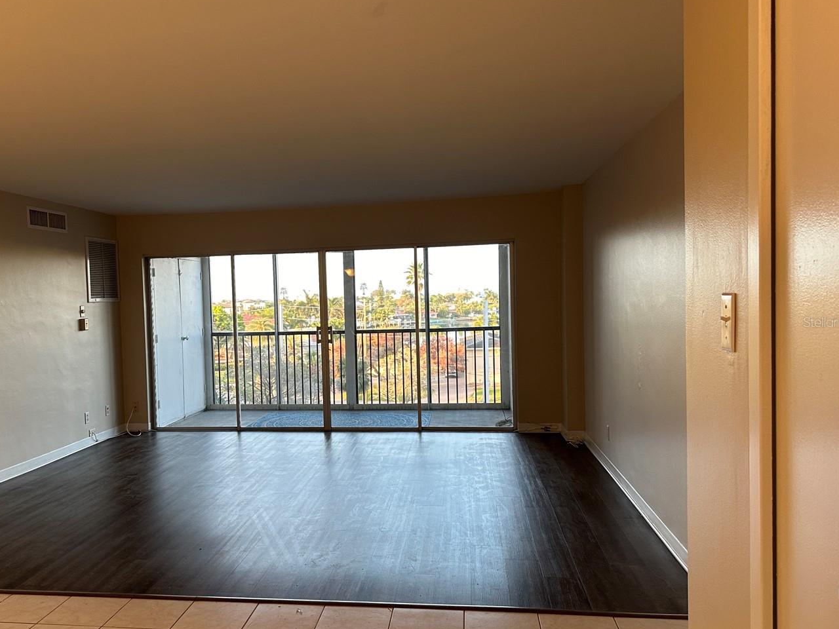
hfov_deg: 59.5
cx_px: 341
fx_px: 727
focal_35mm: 30
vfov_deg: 46.8
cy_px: 322
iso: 125
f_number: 1.78
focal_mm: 6.86
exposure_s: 1/120
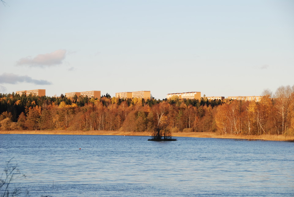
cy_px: 98
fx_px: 1006
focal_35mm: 123
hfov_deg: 16.6
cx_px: 147
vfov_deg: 11.2
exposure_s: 1/125
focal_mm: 82
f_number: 8
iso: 100
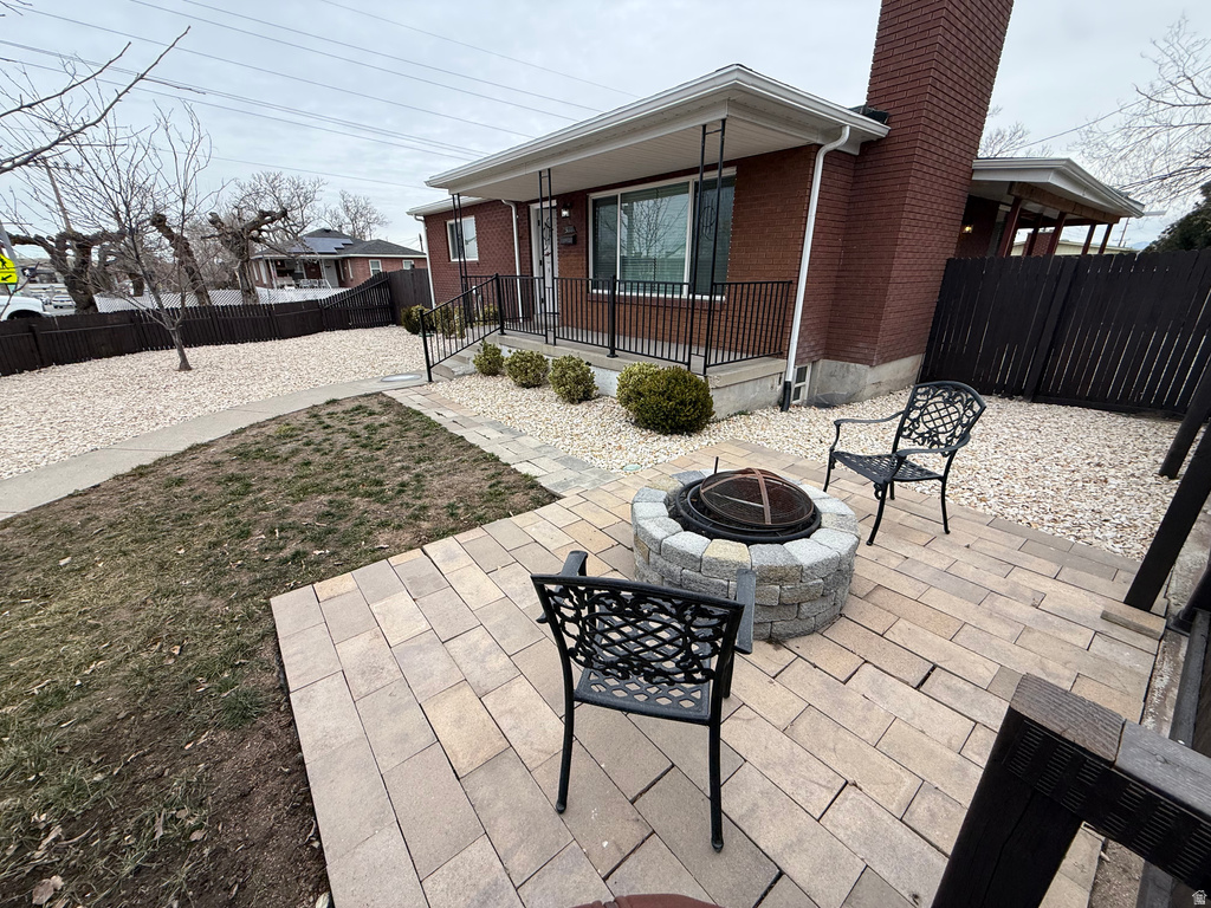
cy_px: 454
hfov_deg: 102.1
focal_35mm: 14
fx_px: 490
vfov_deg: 85.7
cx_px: 606
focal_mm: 2.22
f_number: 2.2
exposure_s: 1/381
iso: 50
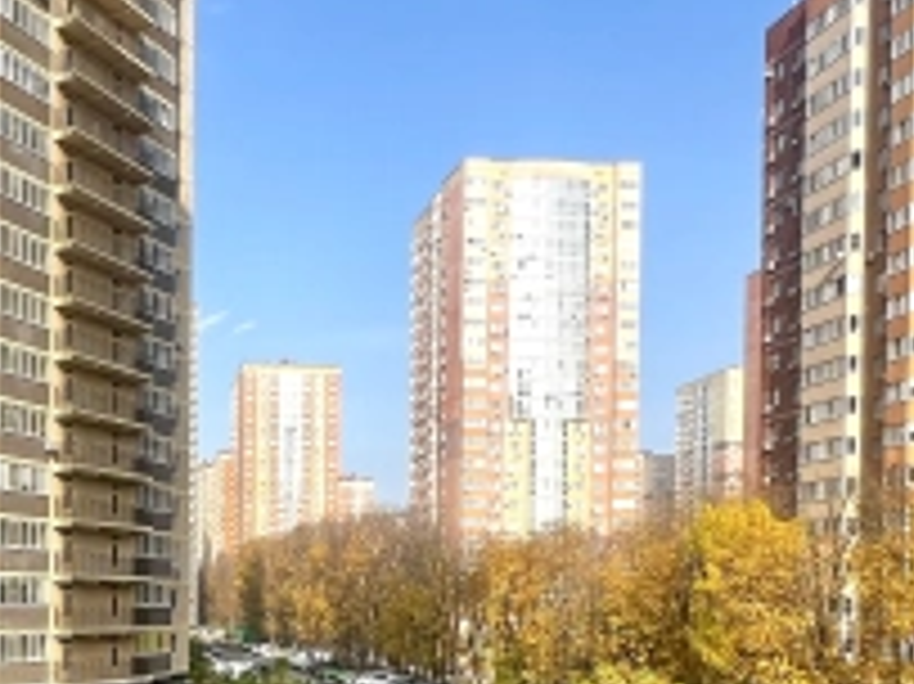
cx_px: 153
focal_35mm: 40
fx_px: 1056
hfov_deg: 44.0
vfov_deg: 33.7
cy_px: 634
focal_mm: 1.57
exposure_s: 1/1096
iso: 32
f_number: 1.8
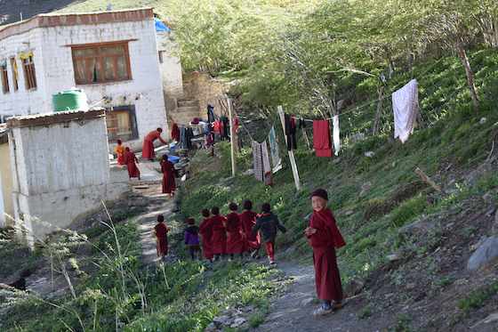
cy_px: 166
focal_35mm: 82
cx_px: 249
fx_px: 1141
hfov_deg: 24.6
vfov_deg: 16.5
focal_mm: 55
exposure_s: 1/250
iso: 360
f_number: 5.6
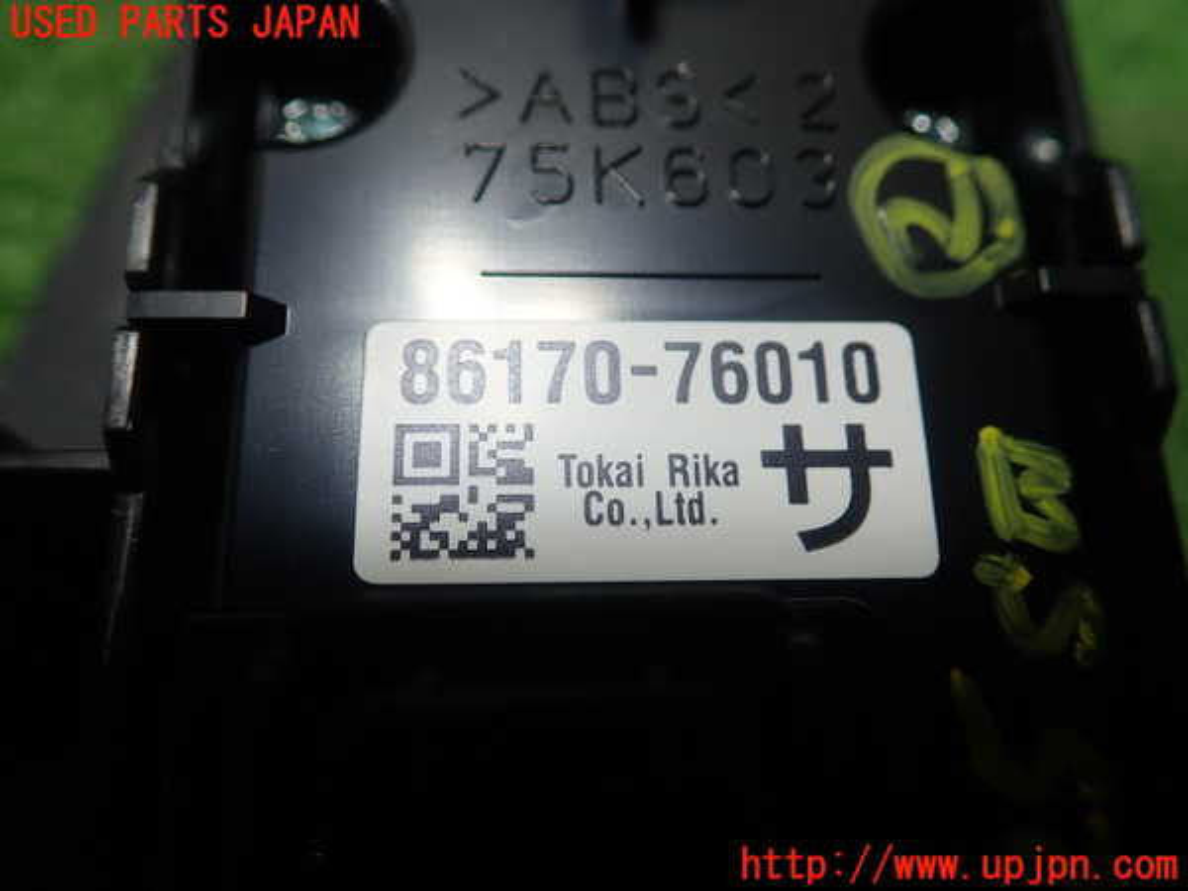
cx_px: 594
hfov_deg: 60.0
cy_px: 446
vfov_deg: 46.8
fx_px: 1030
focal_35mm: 30
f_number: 2.3
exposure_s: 1/125
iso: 160
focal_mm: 5.5
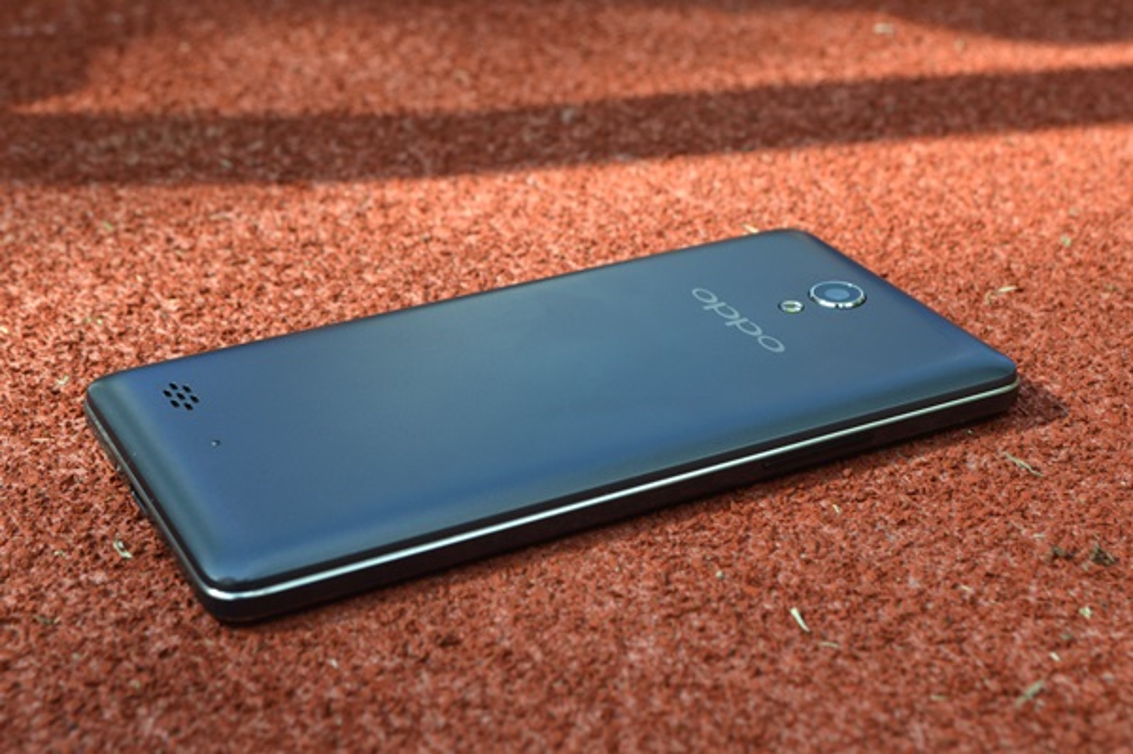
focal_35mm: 60
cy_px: 377
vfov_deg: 22.6
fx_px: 1887
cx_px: 566
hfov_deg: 33.4
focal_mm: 40
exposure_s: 1/125
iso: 200
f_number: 9
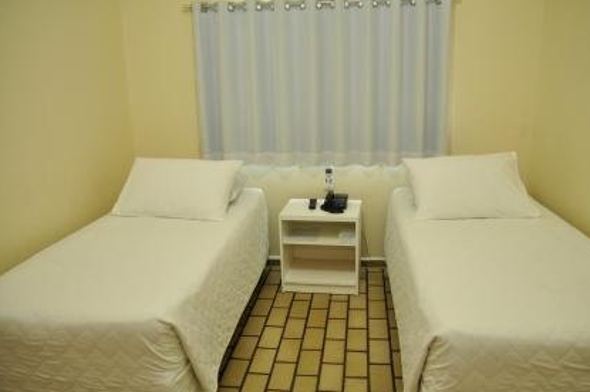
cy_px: 202
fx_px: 451
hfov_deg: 66.3
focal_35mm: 28
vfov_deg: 47.0
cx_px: 314
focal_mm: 17
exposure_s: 1/40
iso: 400
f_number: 2.8
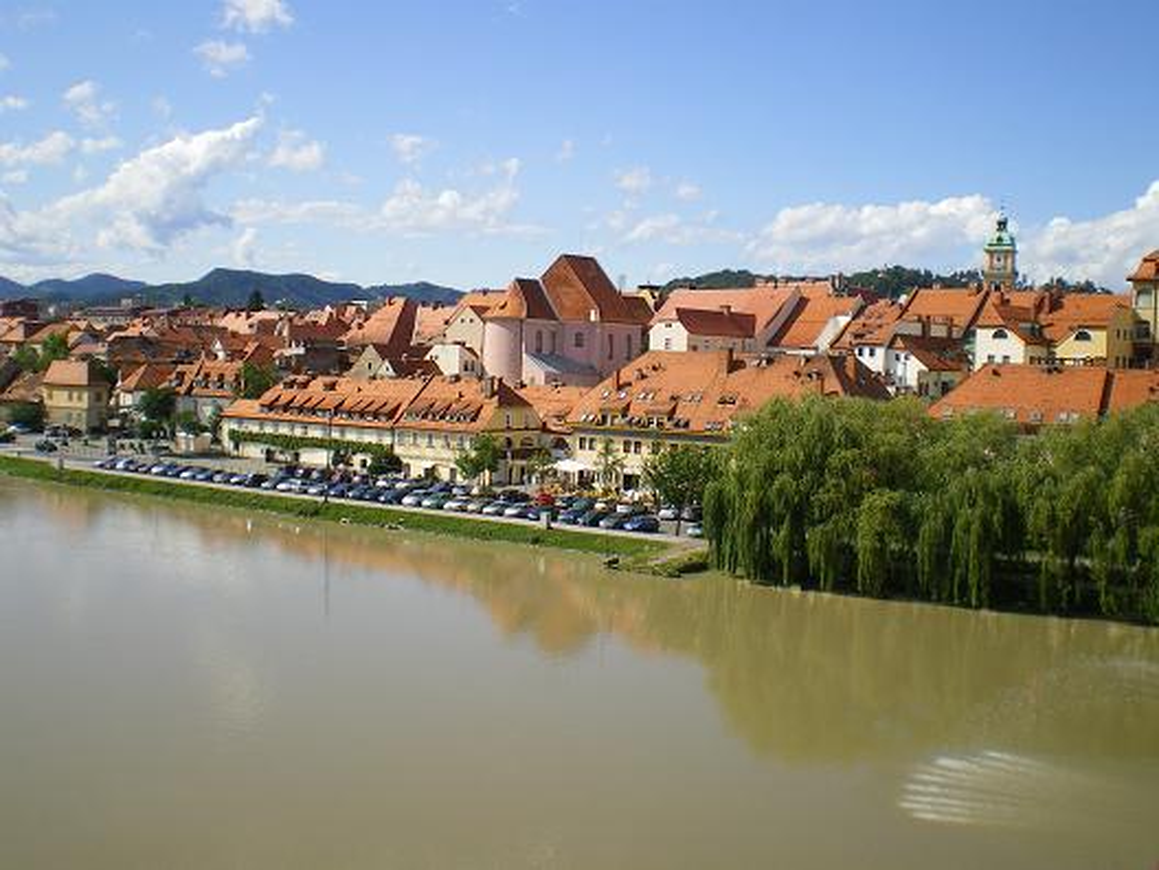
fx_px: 1272
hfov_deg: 49.0
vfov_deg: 37.7
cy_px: 435
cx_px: 580
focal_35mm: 38
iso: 64
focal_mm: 6.3
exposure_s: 1/400
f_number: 4.6
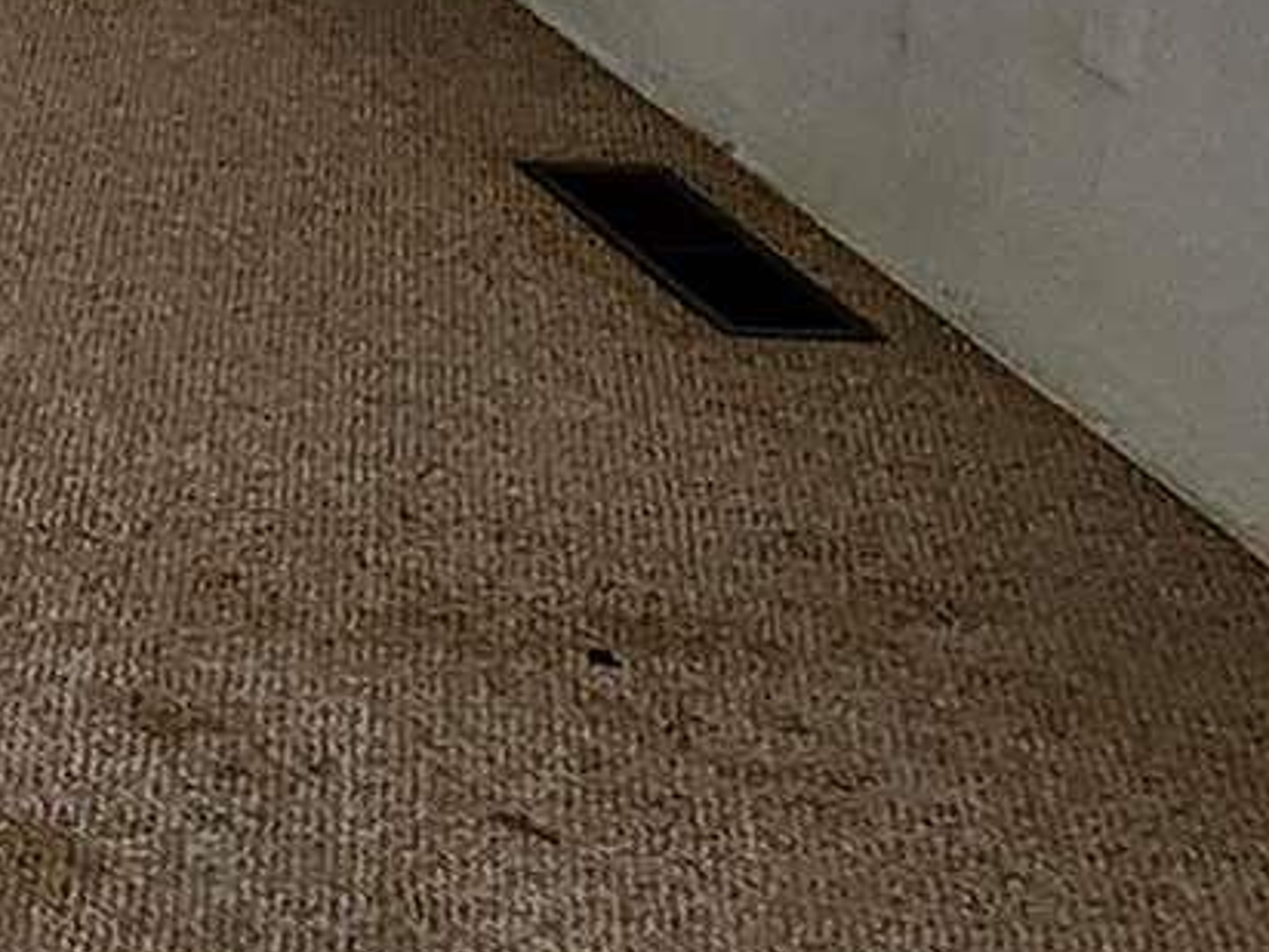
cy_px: -681
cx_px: -1731
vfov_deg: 13.8
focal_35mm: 97
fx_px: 3556
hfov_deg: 14.2
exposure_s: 1/60
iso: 200
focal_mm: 2.2
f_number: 2.2
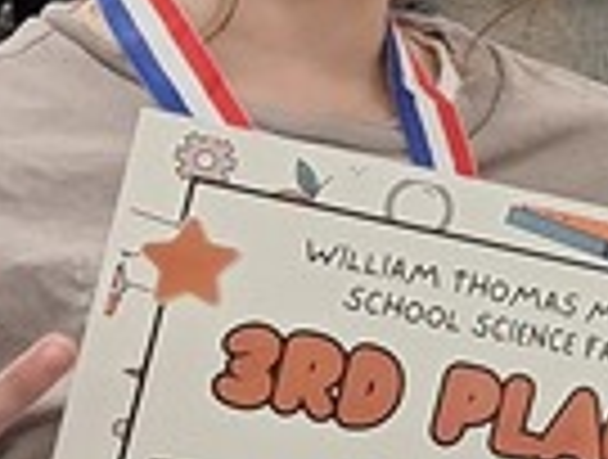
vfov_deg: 8.6
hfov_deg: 10.1
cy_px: 248
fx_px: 3064
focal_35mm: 174
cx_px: 1401
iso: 200
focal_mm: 5.54
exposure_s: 1/40
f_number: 1.8
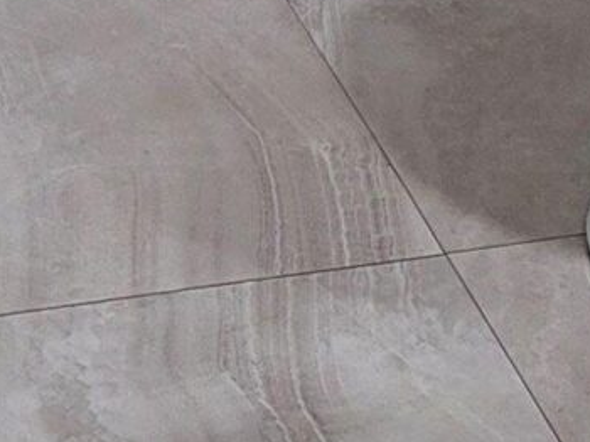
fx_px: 3117
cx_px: 101
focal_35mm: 183
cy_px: -1024
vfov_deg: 7.0
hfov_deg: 10.8
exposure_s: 1/60
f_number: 1.8
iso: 200
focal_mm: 7
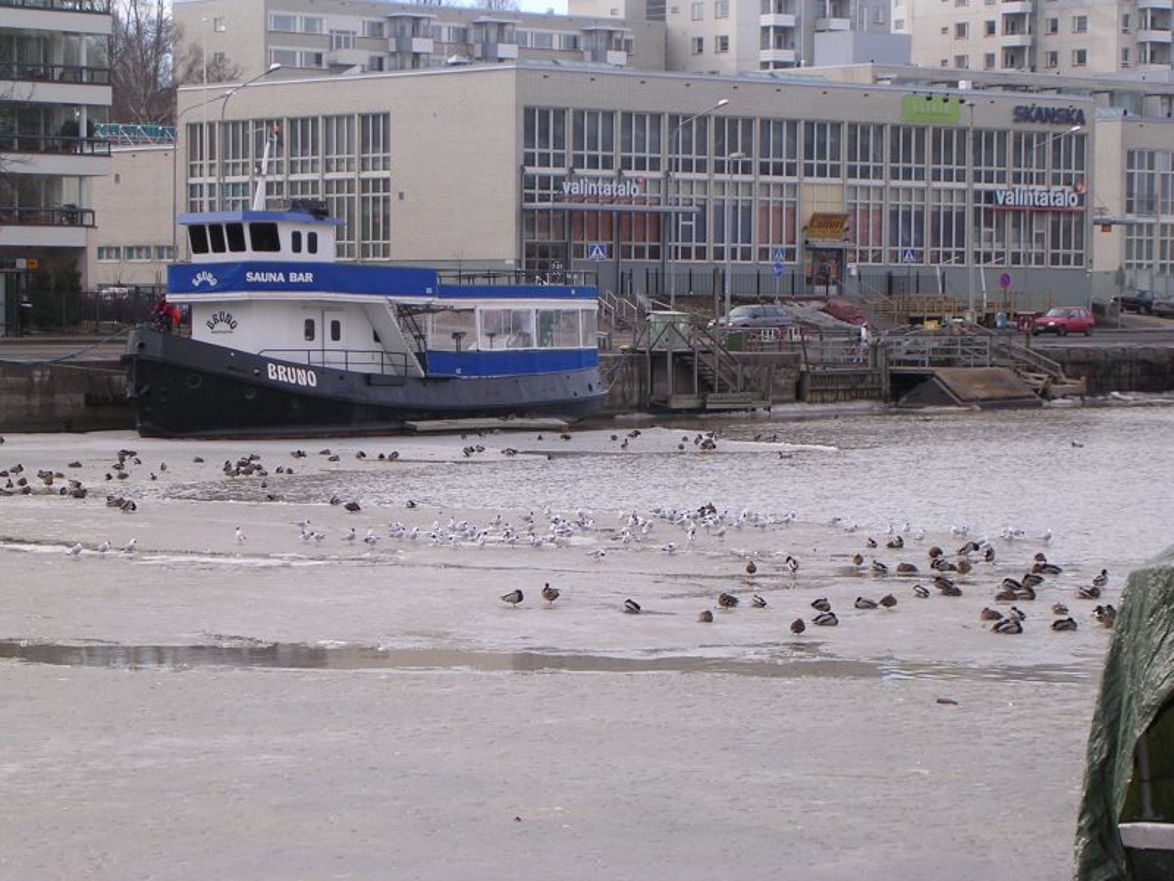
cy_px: 440
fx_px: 3900
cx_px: 587
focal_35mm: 115
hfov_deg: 17.1
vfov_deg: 12.9
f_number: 4.9
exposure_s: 1/220
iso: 100
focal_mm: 17.4
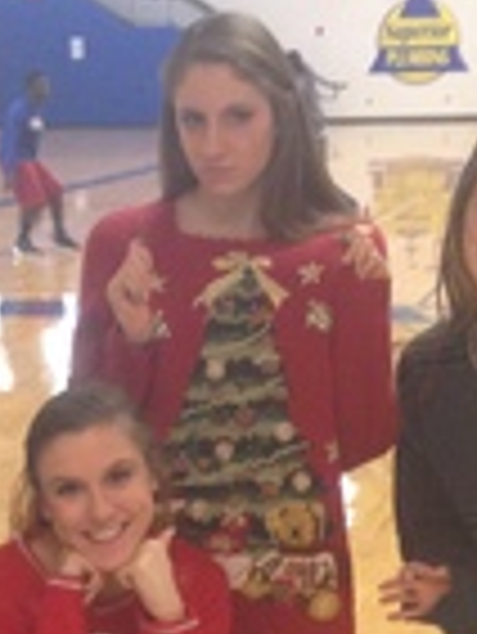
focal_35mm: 112
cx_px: 153
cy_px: 621
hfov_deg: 13.2
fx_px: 2055
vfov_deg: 17.2
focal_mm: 4.12
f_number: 2.4
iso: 160
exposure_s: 1/20
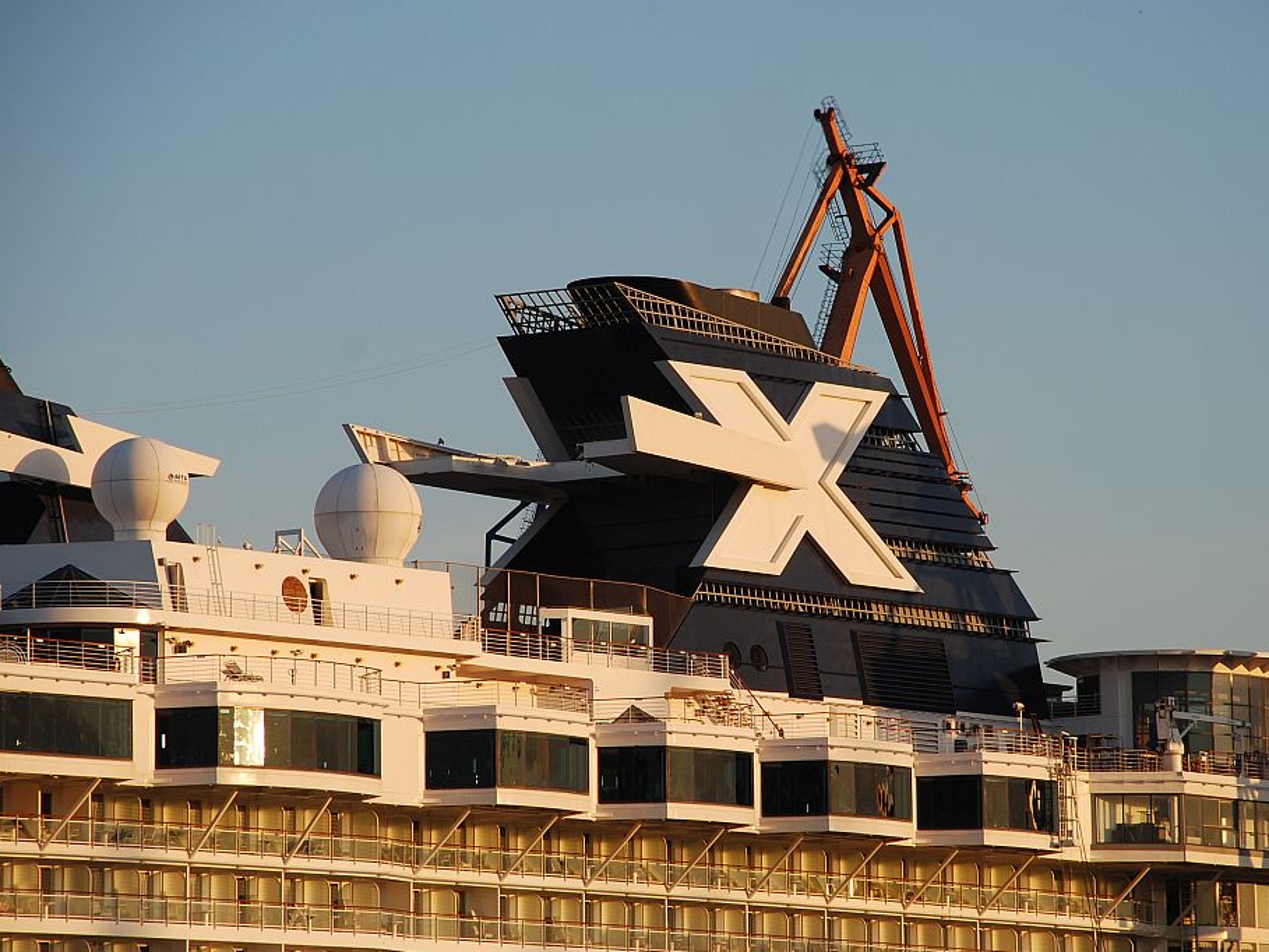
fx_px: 8049
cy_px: 475
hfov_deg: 9.0
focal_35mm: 220
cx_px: 685
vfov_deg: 6.8
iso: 100
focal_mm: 135
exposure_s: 1/125
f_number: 8
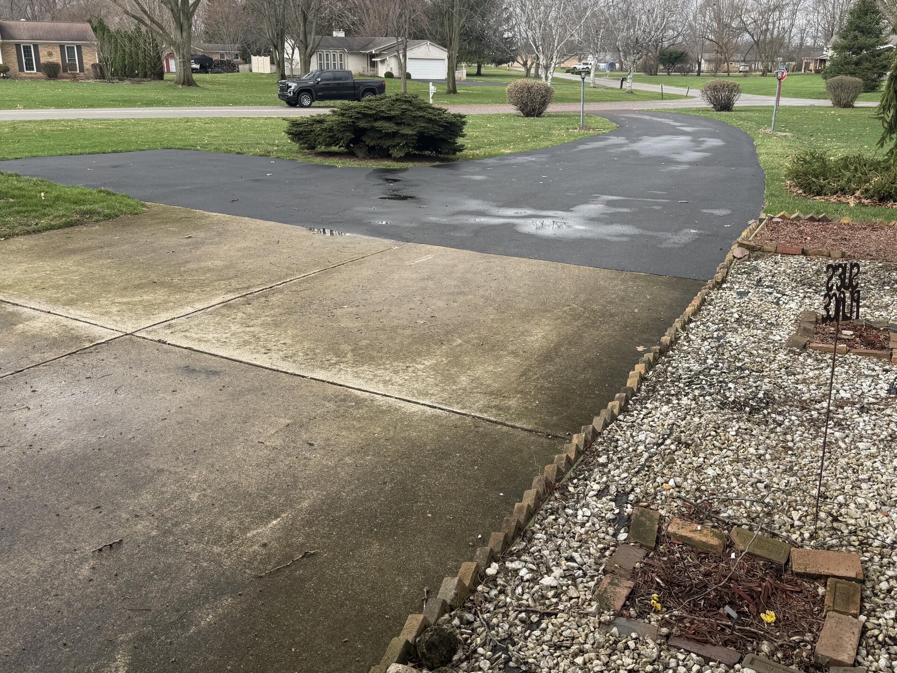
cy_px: 305
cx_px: 461
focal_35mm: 30
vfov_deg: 46.7
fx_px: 777
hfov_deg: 60.0
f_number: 1.78
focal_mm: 6.76
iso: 80
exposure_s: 1/952
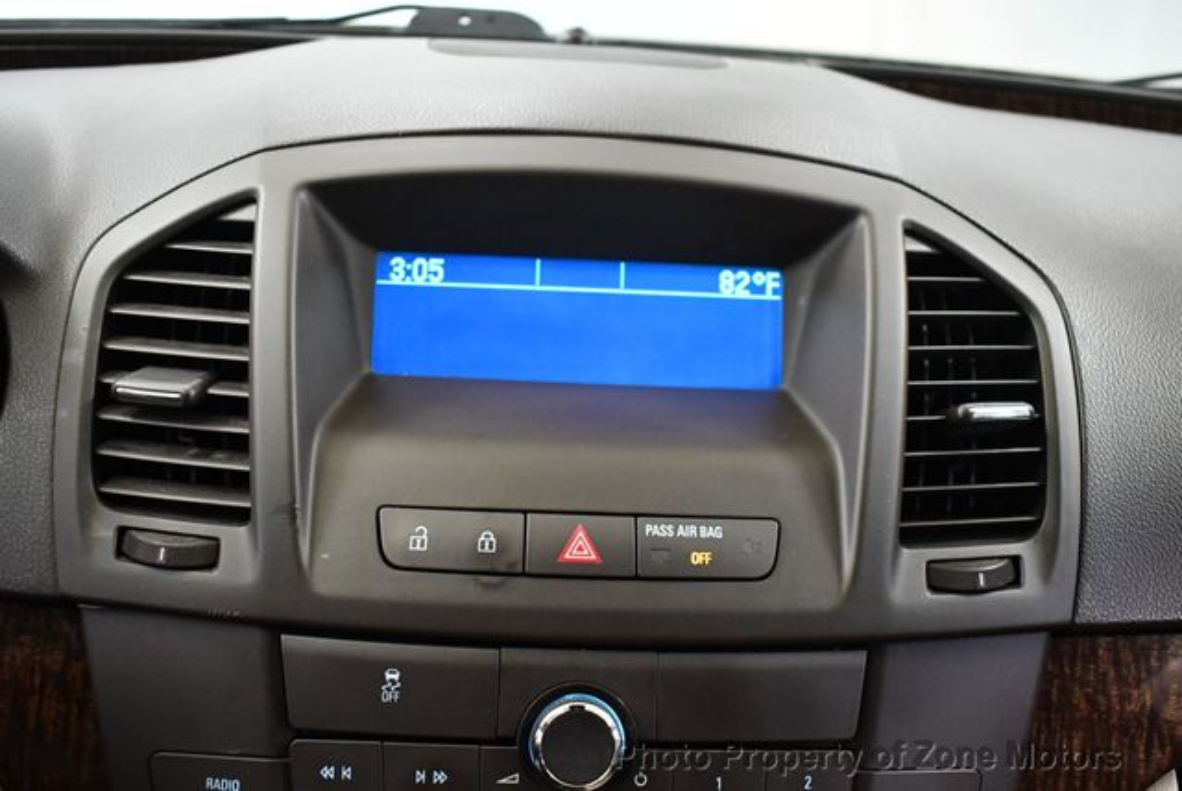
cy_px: 396
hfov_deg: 53.1
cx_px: 591
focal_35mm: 36
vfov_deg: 36.9
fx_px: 1183
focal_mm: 18
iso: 3200
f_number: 3.5
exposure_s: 1/125
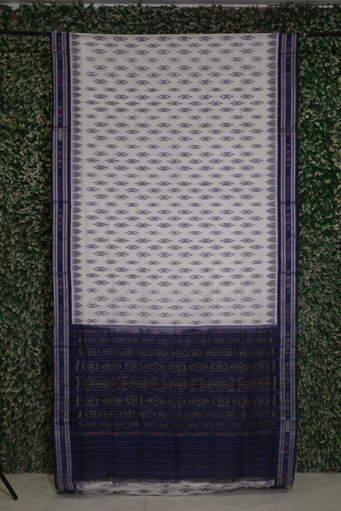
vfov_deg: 42.7
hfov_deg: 29.2
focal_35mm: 46
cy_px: 256
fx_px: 654
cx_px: 170
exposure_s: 1/125
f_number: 6.3
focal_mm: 46
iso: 400
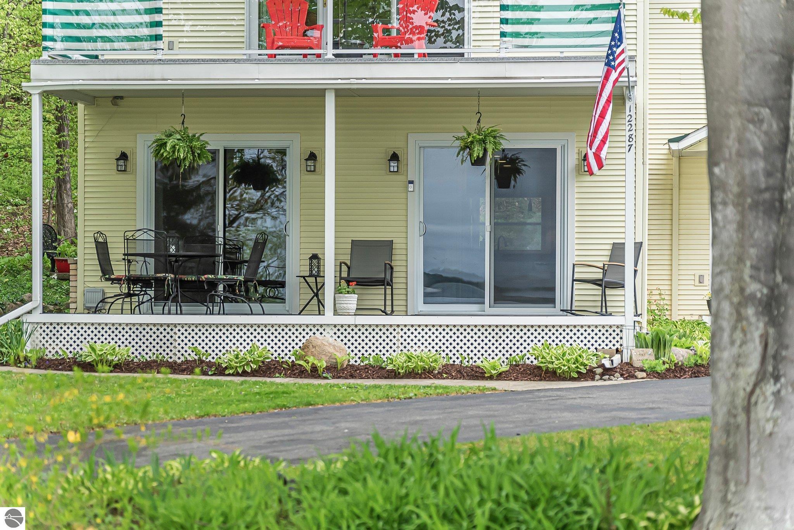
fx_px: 2228
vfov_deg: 13.6
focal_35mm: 101
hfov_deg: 20.2
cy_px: 265
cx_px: 397
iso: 640
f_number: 2.8
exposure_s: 1/2500
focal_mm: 101
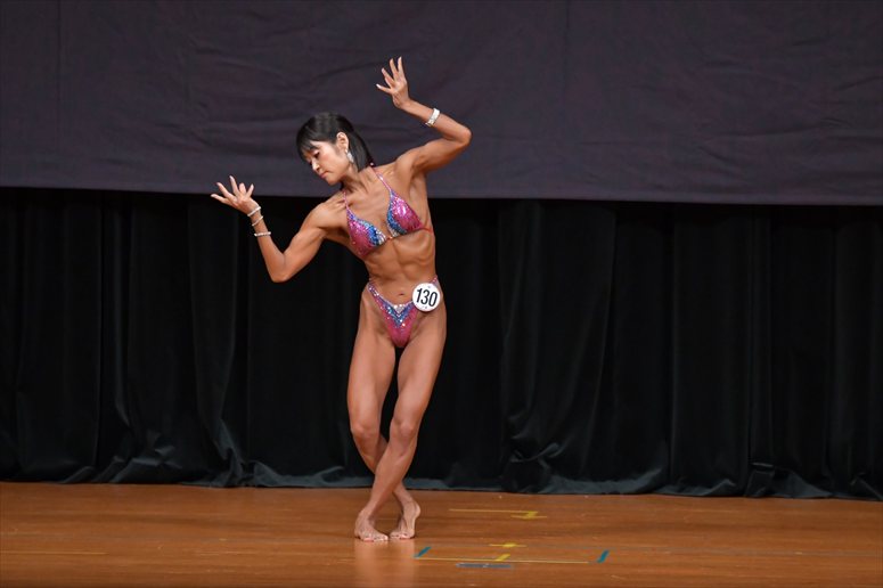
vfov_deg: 4.8
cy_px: 294
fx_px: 6987
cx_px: 442
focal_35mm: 285
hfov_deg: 7.2
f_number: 5.6
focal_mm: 190
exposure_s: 1/400
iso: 4000
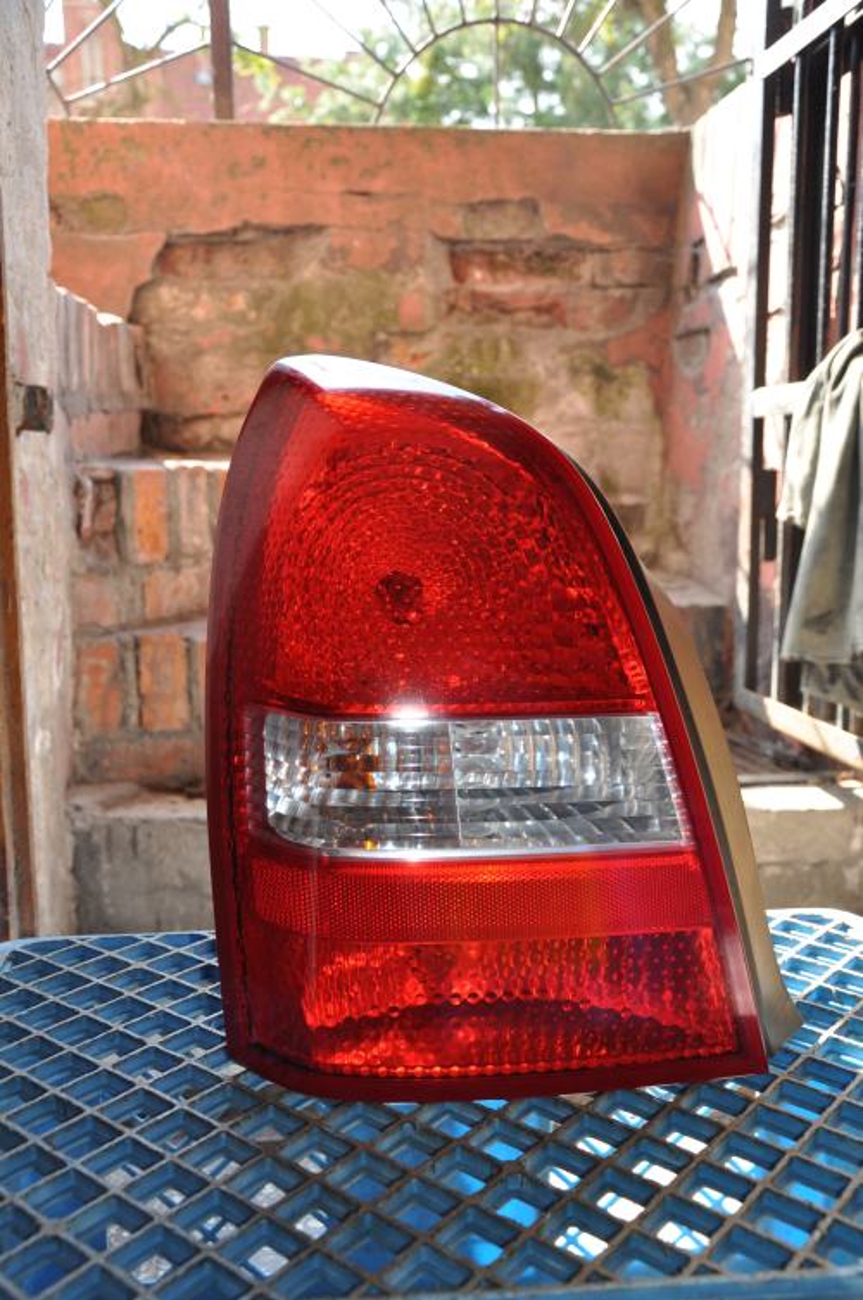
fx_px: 1298
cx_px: 432
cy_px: 650
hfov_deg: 36.8
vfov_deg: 53.2
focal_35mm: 36
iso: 400
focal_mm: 24
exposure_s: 1/160
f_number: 3.8
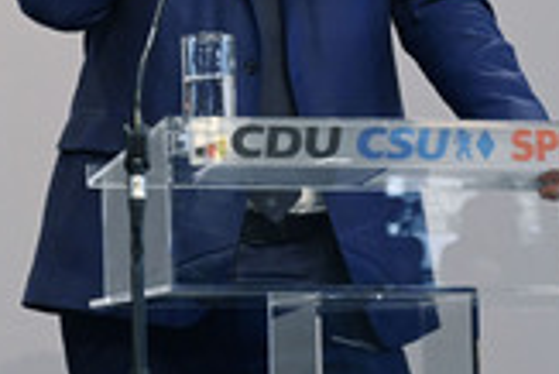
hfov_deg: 10.9
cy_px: -82
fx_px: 2875
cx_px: -153
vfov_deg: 7.4
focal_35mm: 185
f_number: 5
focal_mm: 67
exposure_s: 1/640
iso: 4000
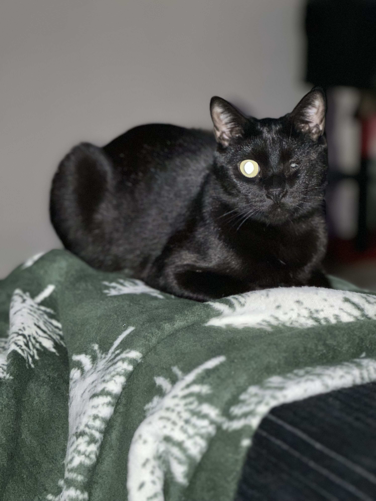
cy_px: 250
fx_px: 1115
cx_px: 188
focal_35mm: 77
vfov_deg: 25.3
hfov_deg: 19.1
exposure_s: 1/34
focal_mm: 9
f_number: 2.8
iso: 250
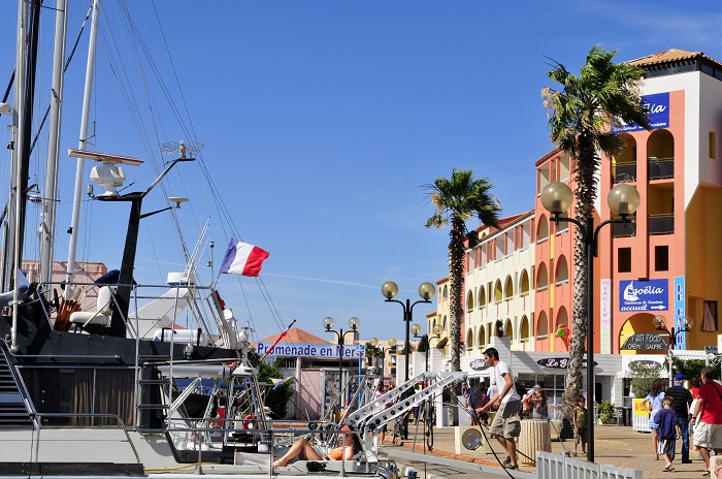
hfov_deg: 29.9
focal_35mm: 68
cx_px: 361
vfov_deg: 20.1
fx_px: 1351
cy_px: 240
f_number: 11
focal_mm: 45
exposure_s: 1/500
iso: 400
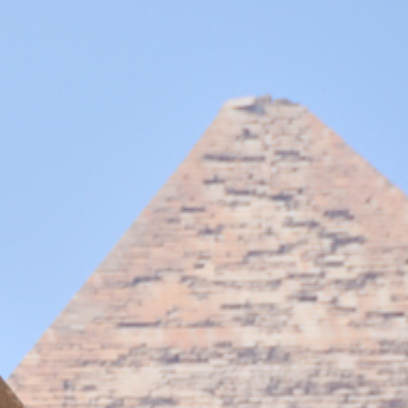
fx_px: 12561
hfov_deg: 1.9
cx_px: -6
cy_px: 479
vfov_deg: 1.9
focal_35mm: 942
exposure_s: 1/320
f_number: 5.6
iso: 100
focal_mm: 200
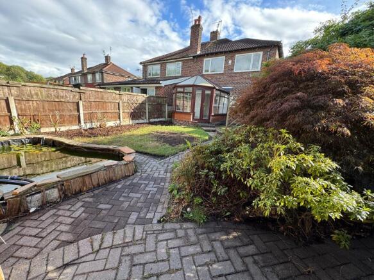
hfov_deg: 102.1
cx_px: 187
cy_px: 140
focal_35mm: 14
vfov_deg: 85.7
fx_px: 151
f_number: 2.2
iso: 40
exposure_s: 1/170
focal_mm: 2.22
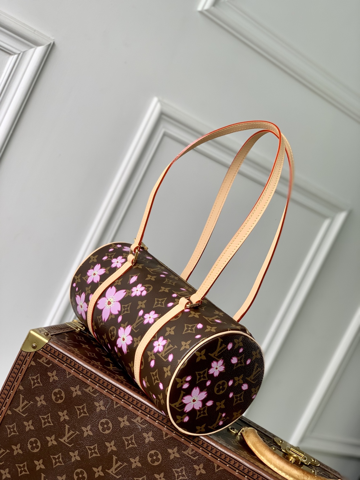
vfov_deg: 36.8
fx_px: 721
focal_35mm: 52
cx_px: 180
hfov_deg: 28.0
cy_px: 240
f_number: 2.4
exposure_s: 1/122
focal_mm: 6
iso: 32
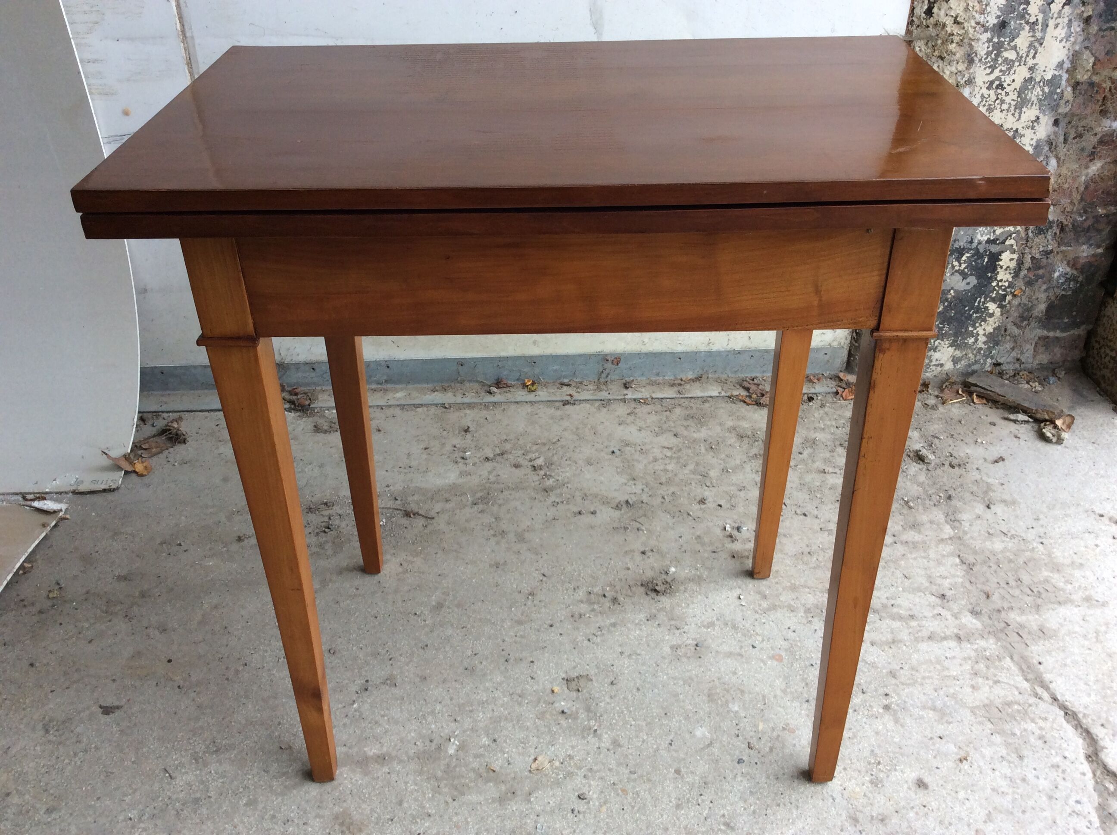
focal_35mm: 32
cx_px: 558
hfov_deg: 56.9
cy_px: 418
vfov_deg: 44.1
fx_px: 1031
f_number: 2.4
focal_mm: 3.3
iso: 40
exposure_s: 1/50
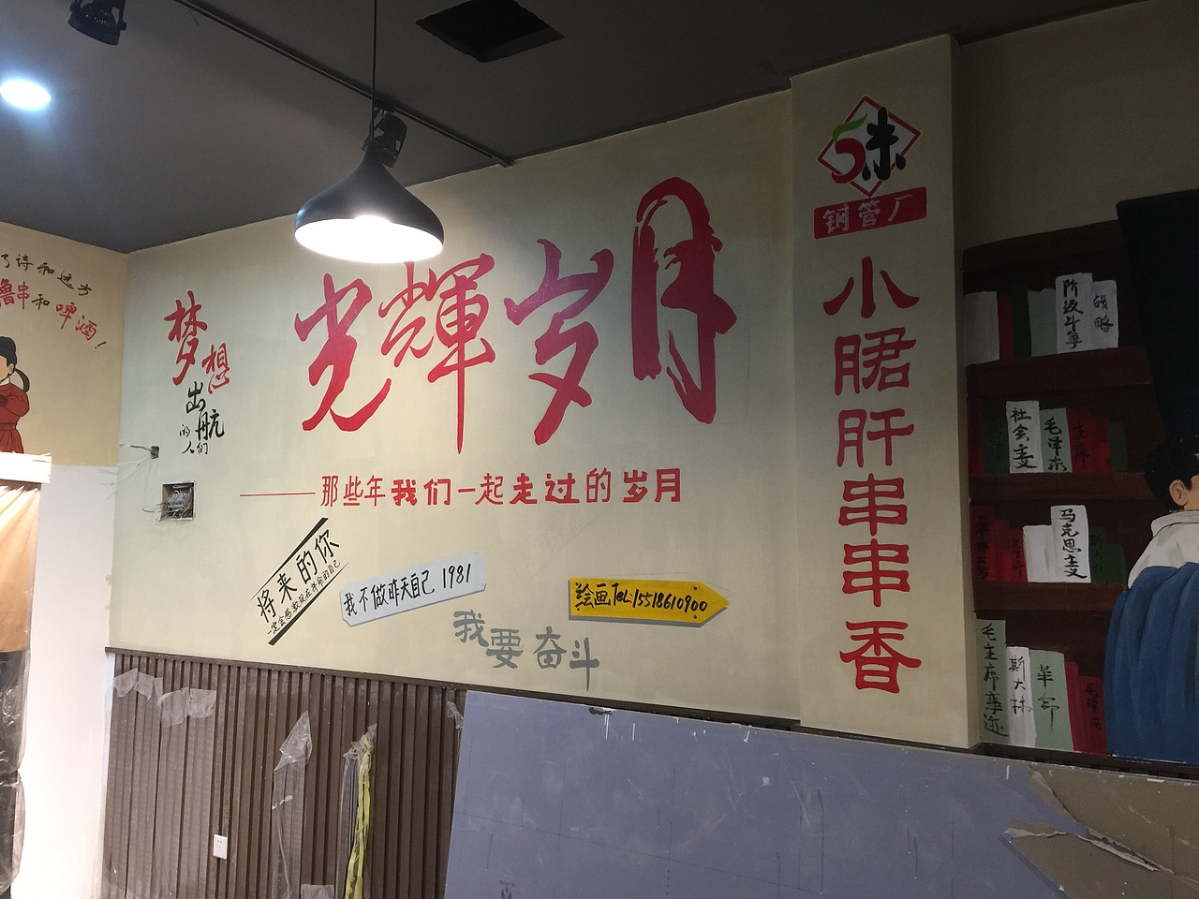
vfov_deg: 48.2
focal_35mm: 29
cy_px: 450
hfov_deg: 61.7
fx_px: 1004
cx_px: 600
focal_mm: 4.15
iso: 64
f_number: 2.2
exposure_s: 1/17
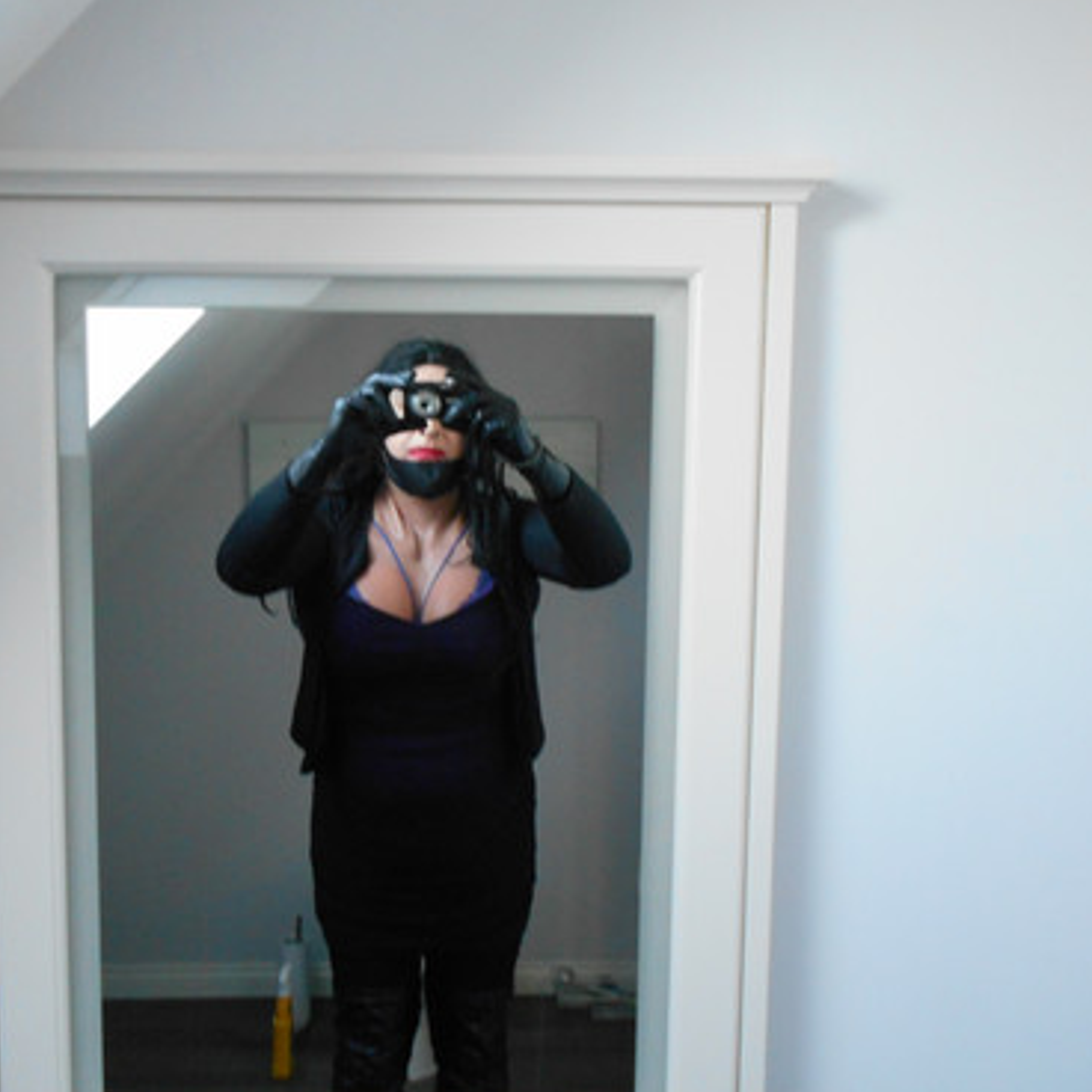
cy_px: 545
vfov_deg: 46.0
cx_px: 427
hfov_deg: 45.7
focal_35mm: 36
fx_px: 1285
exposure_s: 1/30
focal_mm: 5.1
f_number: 3.4
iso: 400
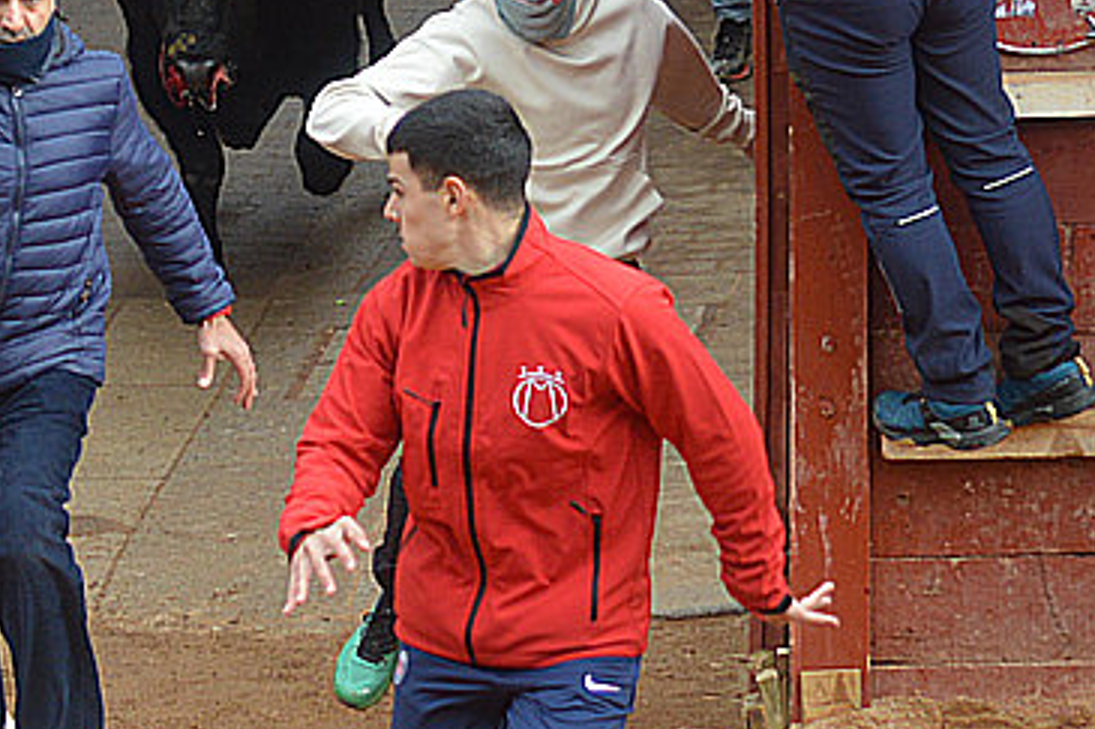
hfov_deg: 5.9
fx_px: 10489
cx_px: -219
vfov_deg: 4.0
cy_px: 27
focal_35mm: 345
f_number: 4.5
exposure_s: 1/640
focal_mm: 70
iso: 400
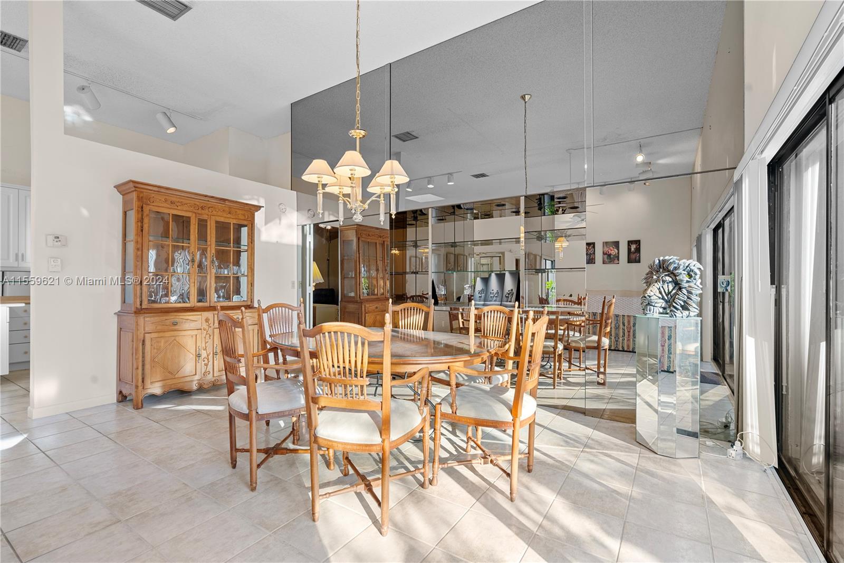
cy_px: 282
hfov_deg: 96.7
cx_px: 422
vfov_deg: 73.7
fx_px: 375
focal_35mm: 16
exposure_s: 1/5
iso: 400
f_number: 8
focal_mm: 16
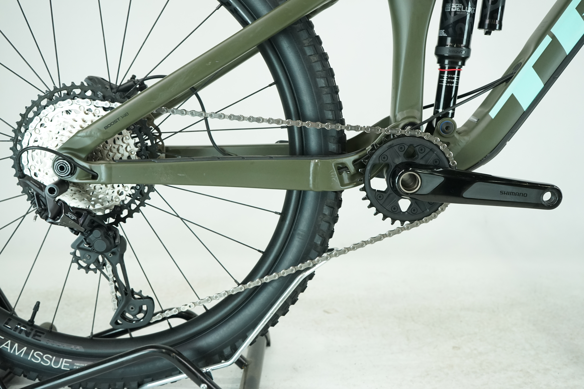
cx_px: 292
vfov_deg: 37.9
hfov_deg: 54.4
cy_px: 194
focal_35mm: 35
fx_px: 568
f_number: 5.6
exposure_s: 1/200
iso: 1600
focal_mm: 35
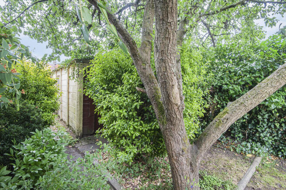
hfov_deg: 96.8
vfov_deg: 73.6
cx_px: 143
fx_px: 127
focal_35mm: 16
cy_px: 95
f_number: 7.1
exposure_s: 1/40
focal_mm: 16
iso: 320
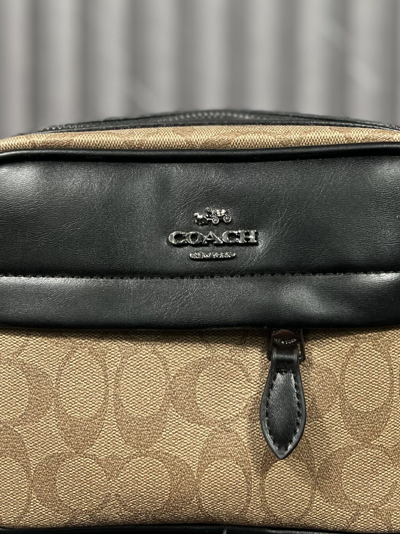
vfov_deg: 37.8
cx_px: 221
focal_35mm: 49
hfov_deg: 29.7
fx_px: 755
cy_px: 122
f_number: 1.5
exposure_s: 1/120
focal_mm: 5.7
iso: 125
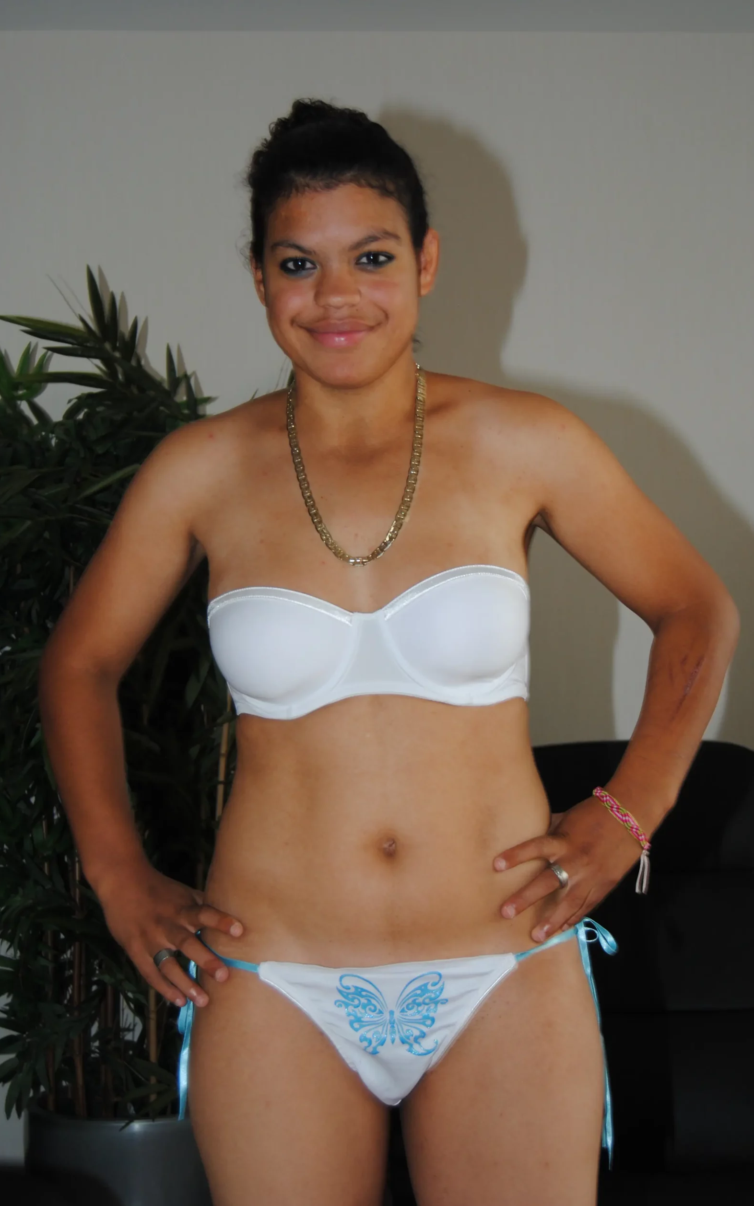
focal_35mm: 55
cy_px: 613
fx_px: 1793
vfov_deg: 37.2
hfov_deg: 23.7
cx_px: 386
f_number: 4.5
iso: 200
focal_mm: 35
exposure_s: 1/60
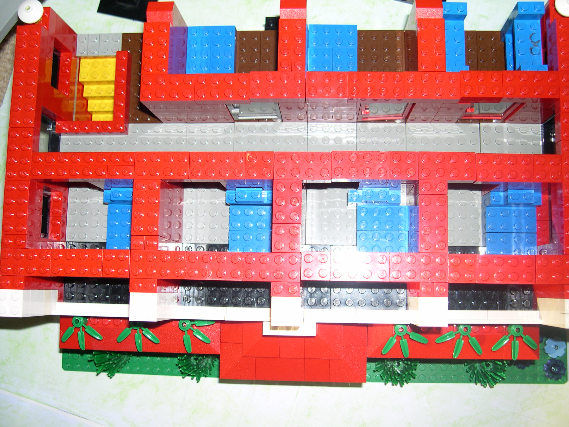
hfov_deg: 49.0
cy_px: 214
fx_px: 625
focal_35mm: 38
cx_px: 284
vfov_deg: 37.7
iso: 100
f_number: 2.8
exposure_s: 1/60
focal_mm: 8
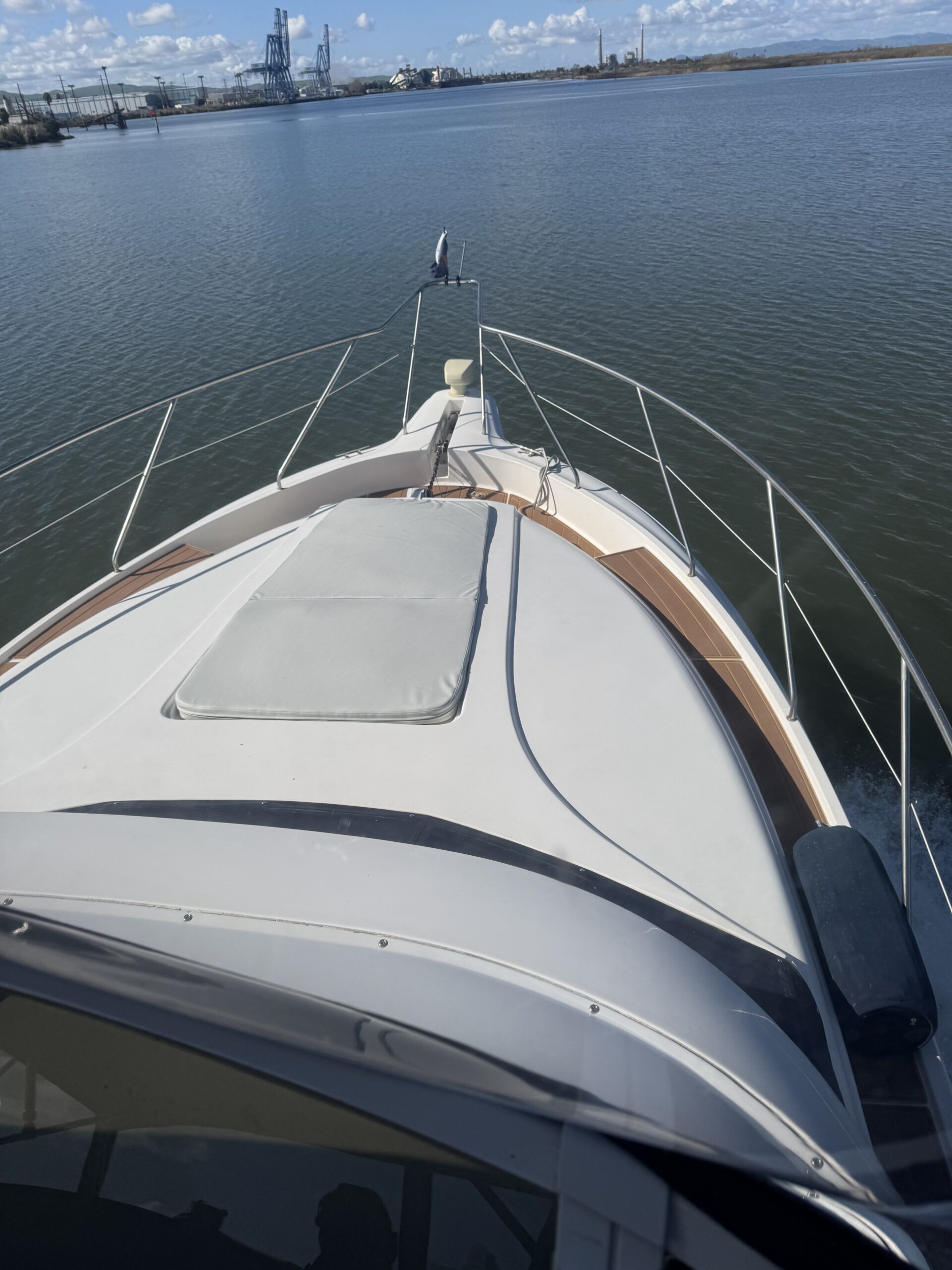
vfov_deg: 71.6
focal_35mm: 24
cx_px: 476
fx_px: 880
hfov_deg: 56.8
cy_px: 635
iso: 80
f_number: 1.78
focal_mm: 6.76
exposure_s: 1/12346
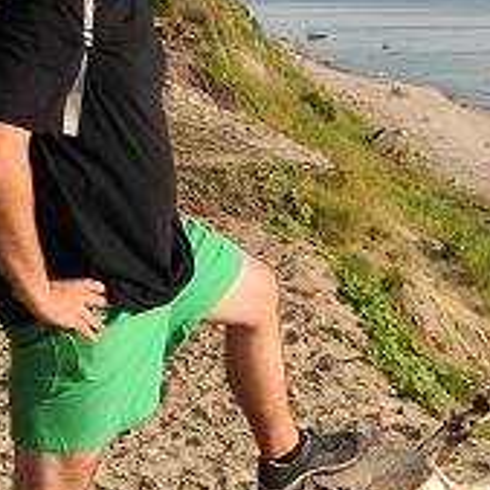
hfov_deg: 22.9
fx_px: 1201
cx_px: 360
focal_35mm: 75
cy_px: 206
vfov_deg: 23.0
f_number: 3.5
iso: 100
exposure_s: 1/800
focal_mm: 6
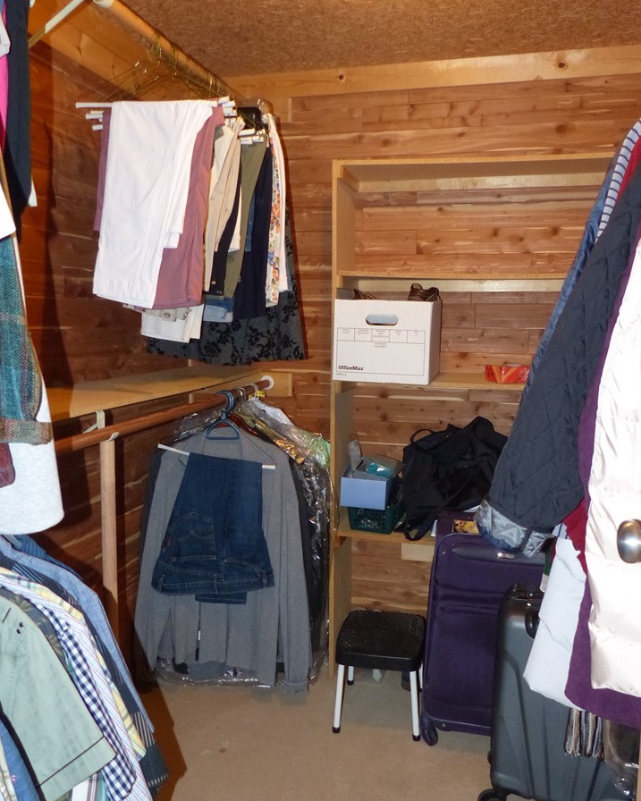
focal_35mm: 29
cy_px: 400
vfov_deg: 60.4
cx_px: 329
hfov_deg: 50.0
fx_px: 688
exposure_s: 1/60
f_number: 2.8
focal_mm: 4.5
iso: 400
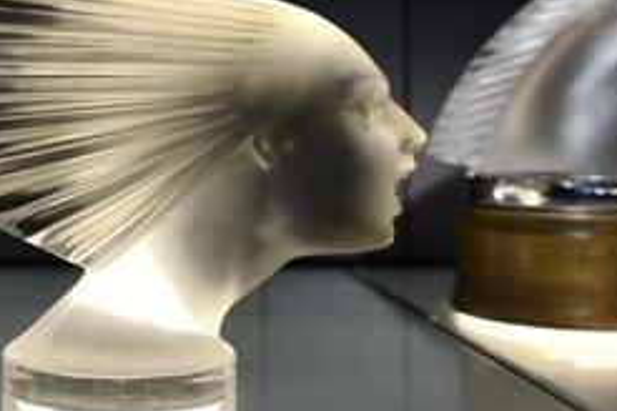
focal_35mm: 58
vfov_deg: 23.3
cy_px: 145
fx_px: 994
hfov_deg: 33.4
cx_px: 118
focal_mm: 34
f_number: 8
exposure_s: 1/3.33
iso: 800
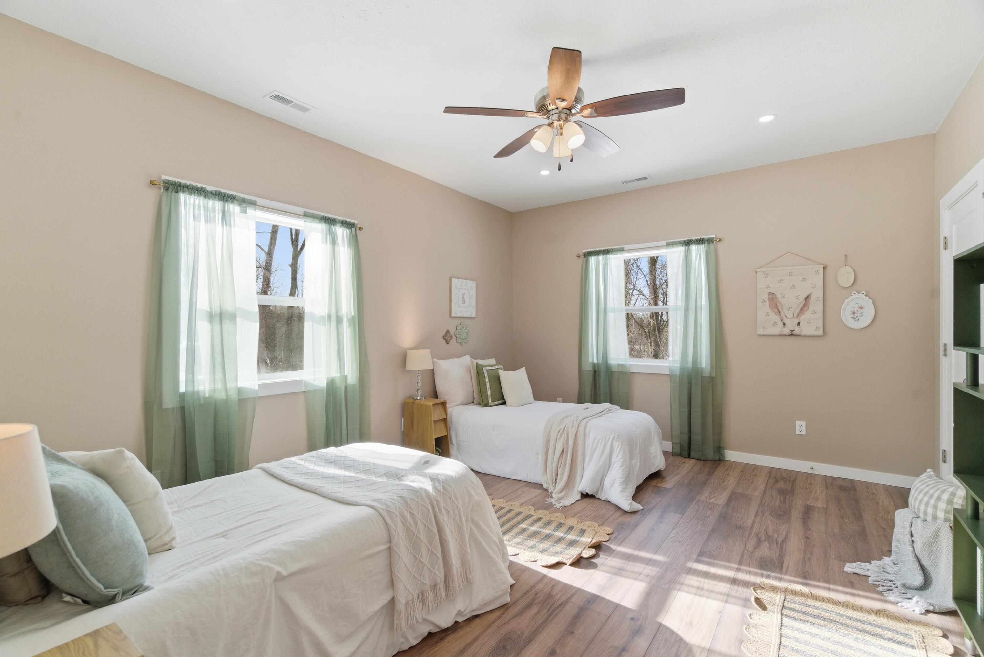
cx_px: 492
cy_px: 328
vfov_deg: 73.8
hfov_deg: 96.7
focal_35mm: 16
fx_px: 437
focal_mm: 16
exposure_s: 1/500
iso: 800
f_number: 7.1
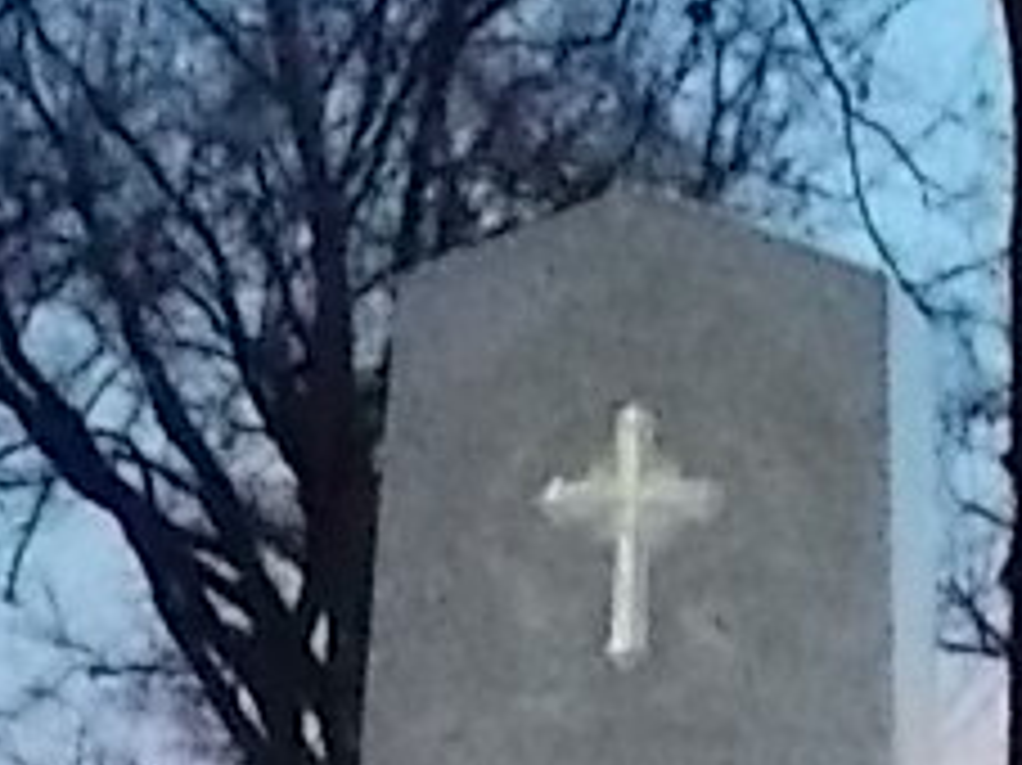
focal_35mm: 183
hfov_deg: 10.8
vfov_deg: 7.3
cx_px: 518
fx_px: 5400
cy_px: 2187
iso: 400
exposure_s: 1/25
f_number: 3.2
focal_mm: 4.6
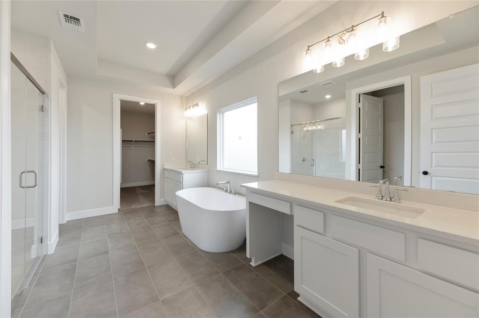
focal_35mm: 14
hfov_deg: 104.3
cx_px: 240
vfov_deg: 81.1
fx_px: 186
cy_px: 159
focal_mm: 14
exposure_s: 1/200
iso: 100
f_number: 8
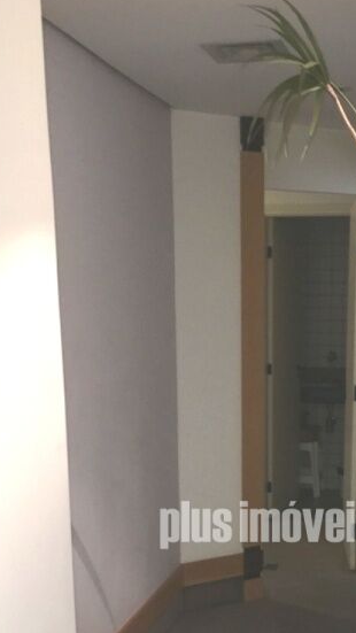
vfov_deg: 36.3
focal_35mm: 55
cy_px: 525
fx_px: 923
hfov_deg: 21.6
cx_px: 268
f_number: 2.2
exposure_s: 1/16
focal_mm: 4.15
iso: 50
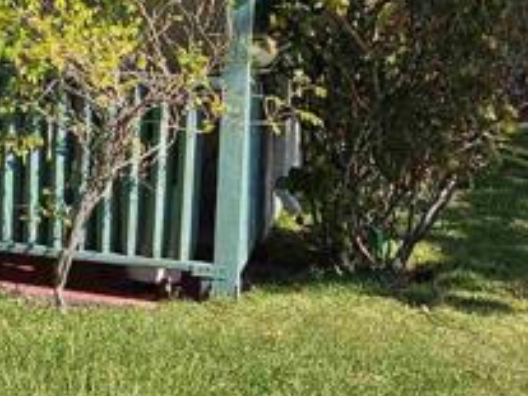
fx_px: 1738
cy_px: 56
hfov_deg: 13.8
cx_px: -630
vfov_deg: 12.9
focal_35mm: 114
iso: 25
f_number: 1.8
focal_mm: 5.4
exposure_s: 1/1258
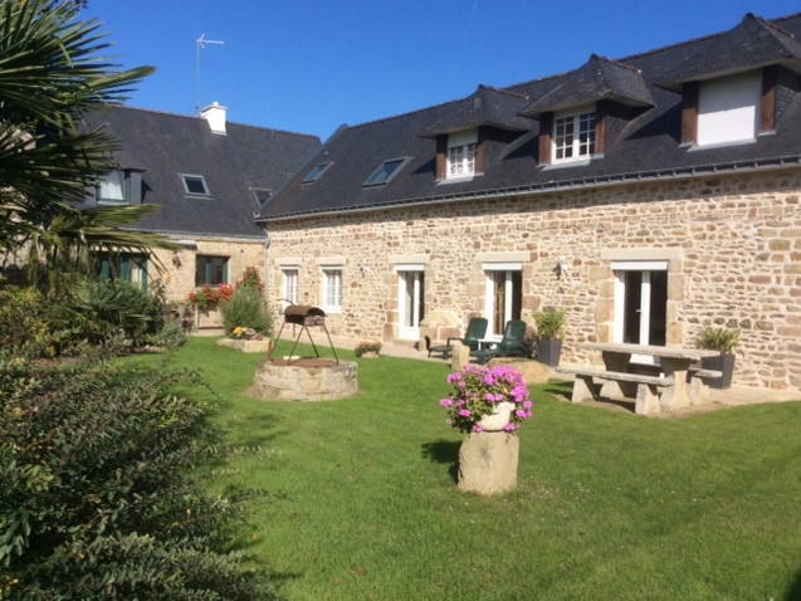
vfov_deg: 44.2
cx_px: 400
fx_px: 741
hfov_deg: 56.8
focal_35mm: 32
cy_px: 300
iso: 32
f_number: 2.4
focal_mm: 3.3
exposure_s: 1/1634
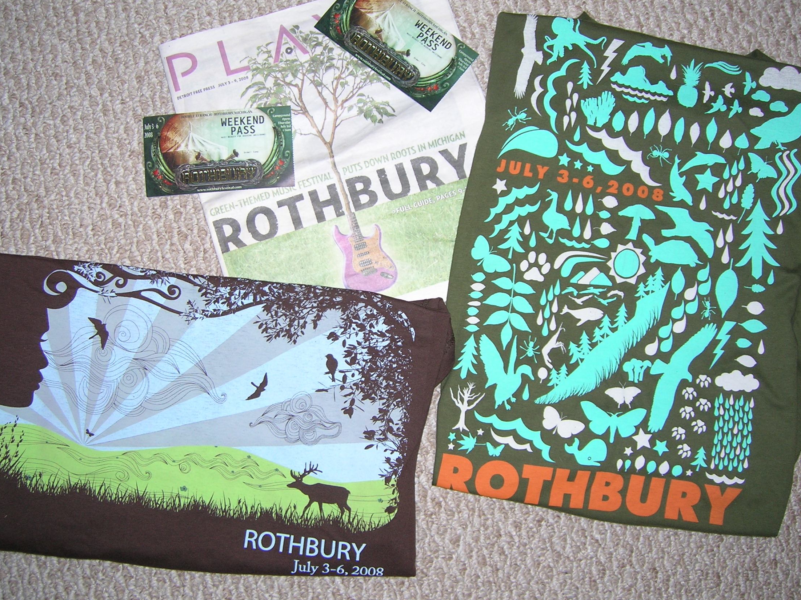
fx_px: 926
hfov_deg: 46.8
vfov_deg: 36.0
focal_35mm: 40
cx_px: 400
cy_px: 289
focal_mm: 5.7
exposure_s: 1/60.1
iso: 50
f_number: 2.9
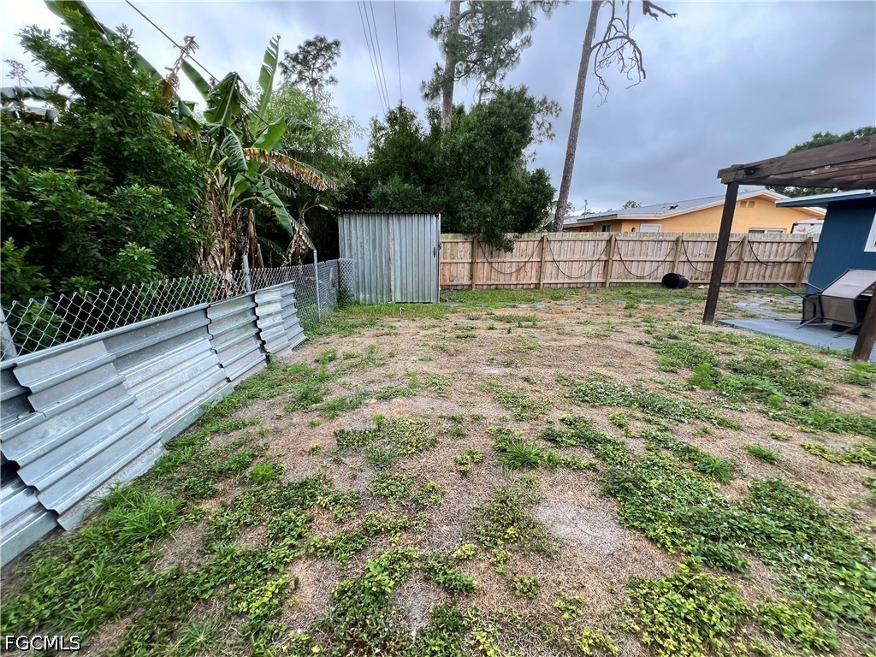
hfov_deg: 106.2
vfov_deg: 89.9
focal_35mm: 13
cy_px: 328
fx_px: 329
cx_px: 438
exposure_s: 1/99
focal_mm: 1.57
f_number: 1.8
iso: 64
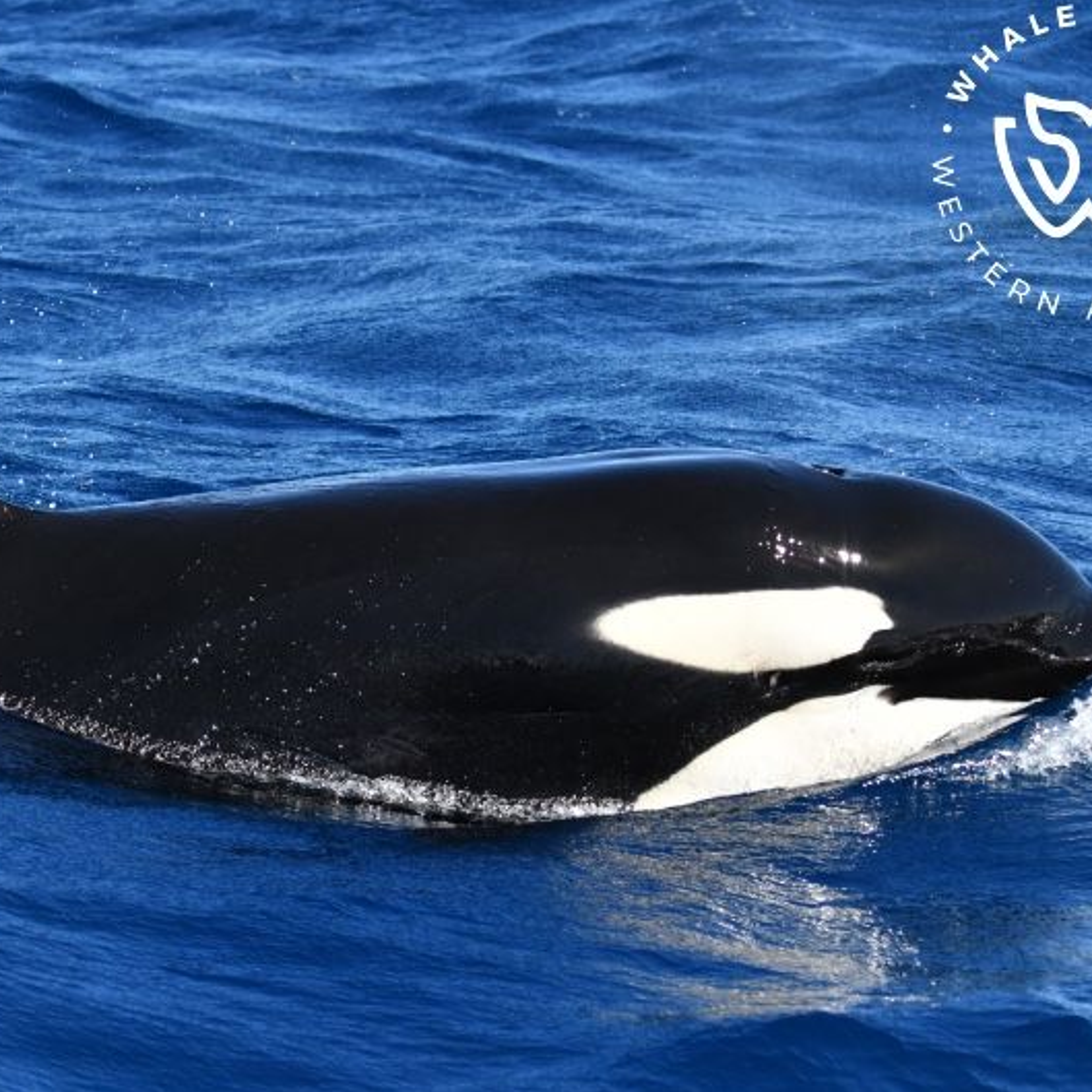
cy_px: 546
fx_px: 4818
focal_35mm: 135
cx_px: 431
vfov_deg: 12.9
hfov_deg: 12.9
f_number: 5.6
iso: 1800
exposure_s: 1/8000
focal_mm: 105
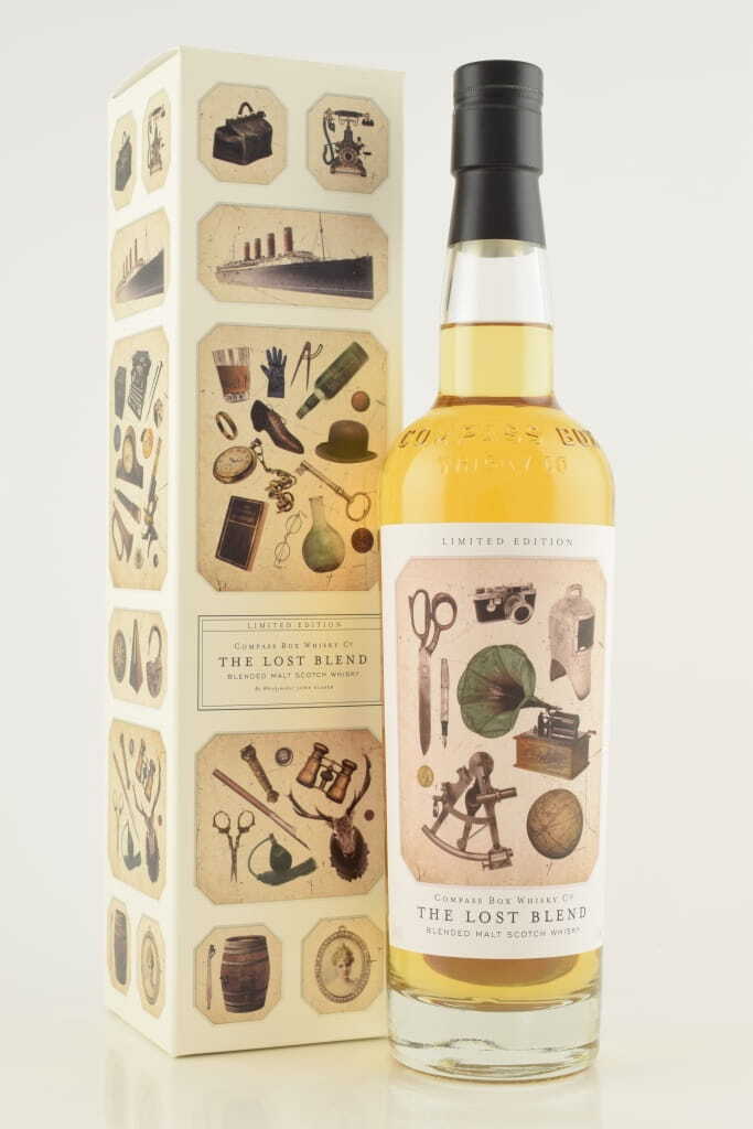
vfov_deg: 33.4
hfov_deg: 22.6
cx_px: 376
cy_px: 564
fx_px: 1882
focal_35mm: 60
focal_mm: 40
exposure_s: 1/13
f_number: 10
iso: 100
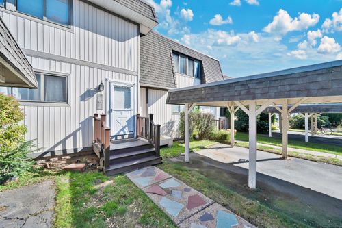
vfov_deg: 81.2
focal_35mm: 14
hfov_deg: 104.3
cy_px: 114
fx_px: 133
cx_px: 171
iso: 640
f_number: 9
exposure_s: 1/1250
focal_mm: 14
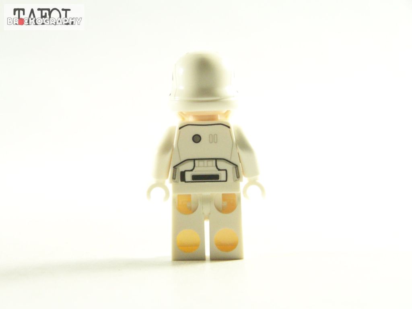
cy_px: 154
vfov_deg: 14.1
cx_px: 206
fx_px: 1250
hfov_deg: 18.7
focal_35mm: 105
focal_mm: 17.5
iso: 400
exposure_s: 1/60
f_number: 3.2
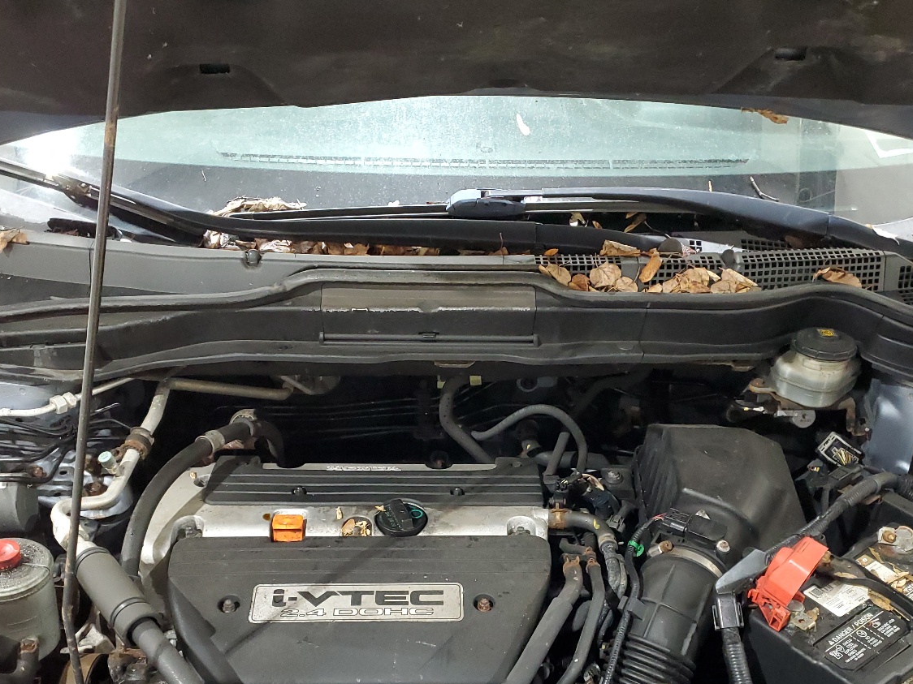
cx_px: 462
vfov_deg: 38.0
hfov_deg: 50.1
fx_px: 976
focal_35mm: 37
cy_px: 480
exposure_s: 1/40
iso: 338
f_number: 1.5
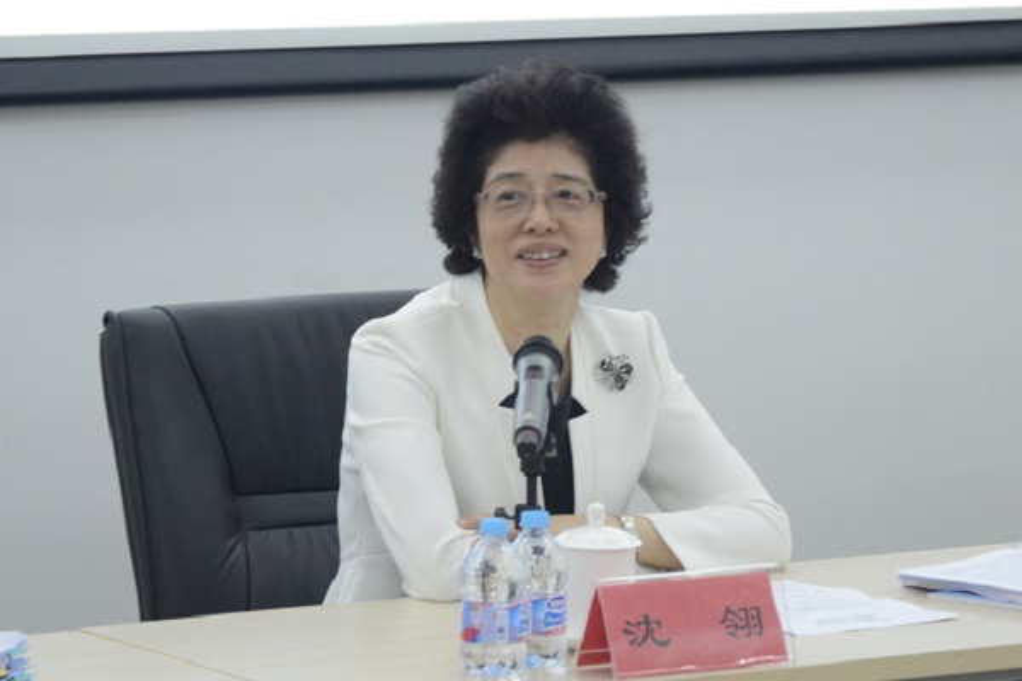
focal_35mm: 128
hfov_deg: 16.1
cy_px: 340
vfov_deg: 10.8
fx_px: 3619
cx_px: 511
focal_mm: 85
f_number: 5.6
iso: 1000
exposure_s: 1/15
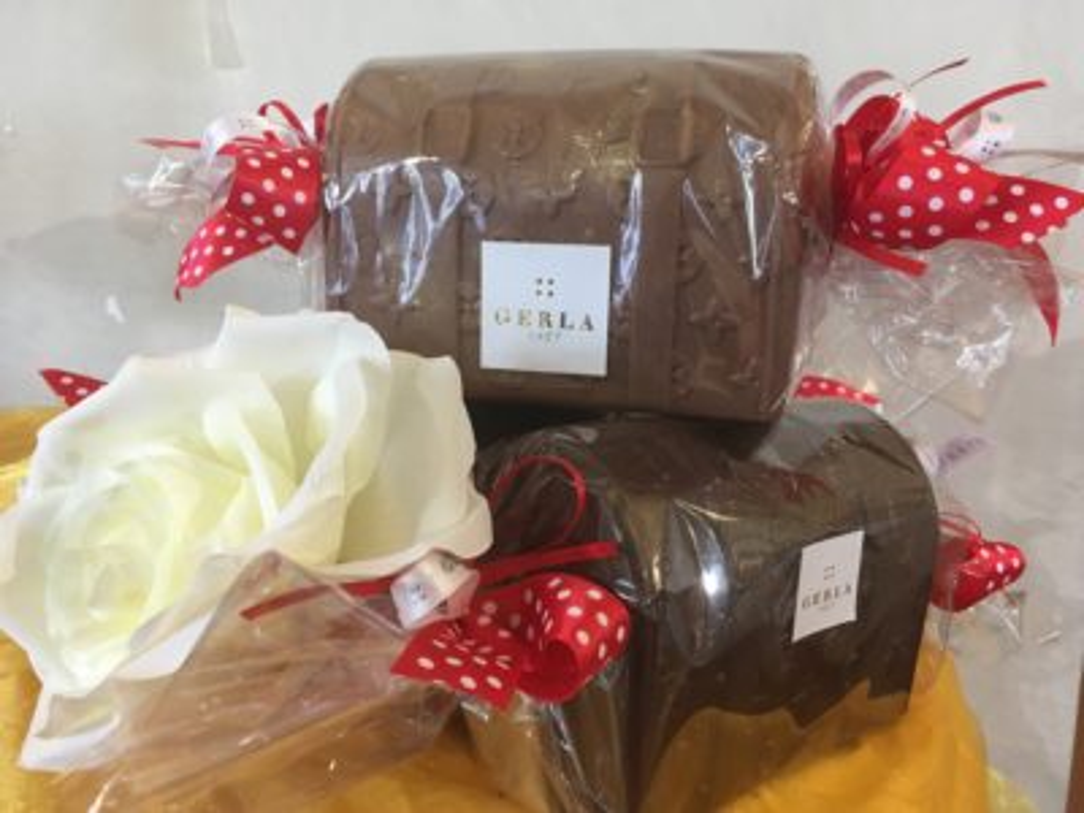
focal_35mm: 29
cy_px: 406
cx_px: 542
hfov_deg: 61.7
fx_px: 908
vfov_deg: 48.2
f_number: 2.2
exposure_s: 1/33
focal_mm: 4.15
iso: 100
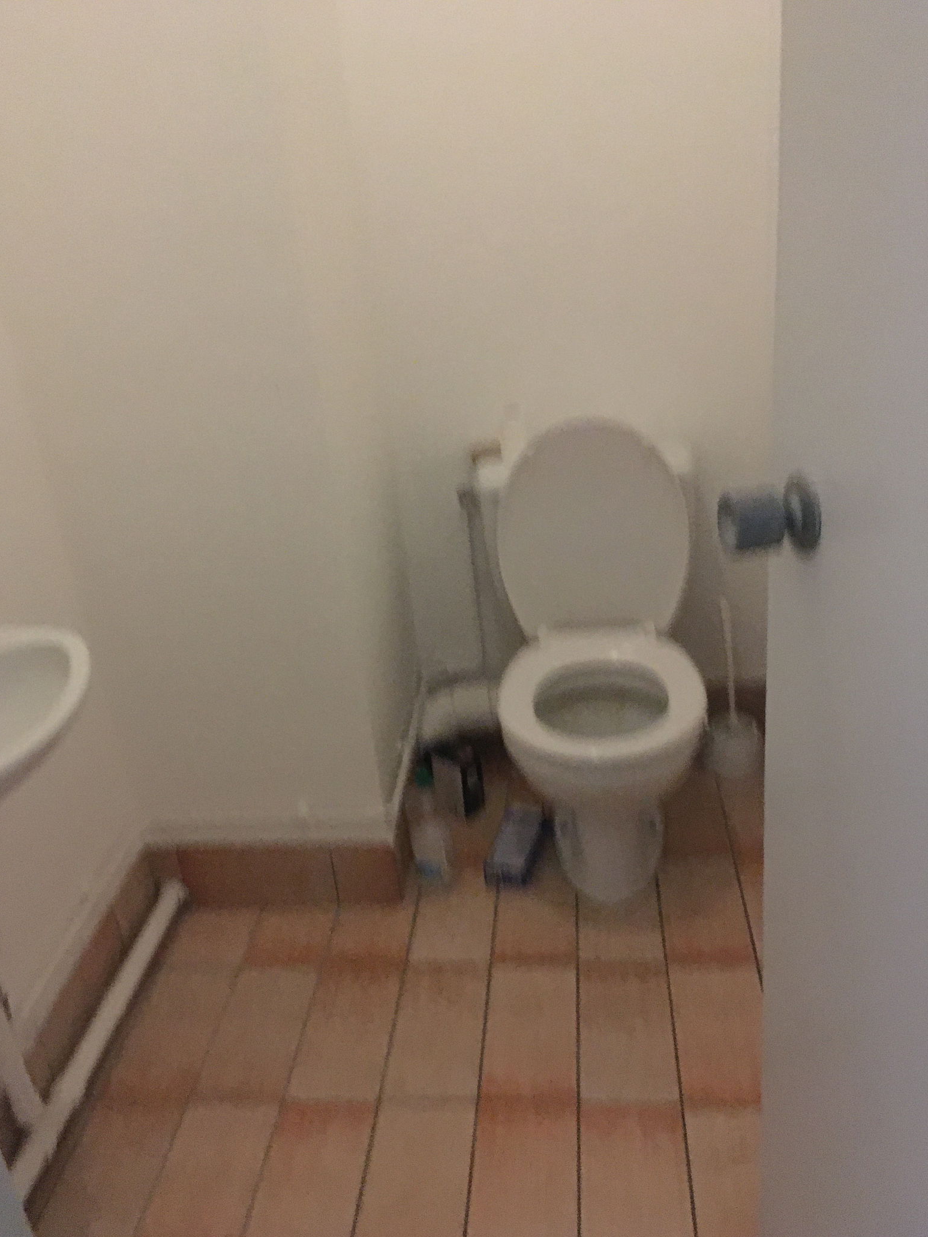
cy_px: 639
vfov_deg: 59.9
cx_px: 457
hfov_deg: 46.8
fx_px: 1072
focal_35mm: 30
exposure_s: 1/17
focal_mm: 4.15
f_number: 2.2
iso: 640
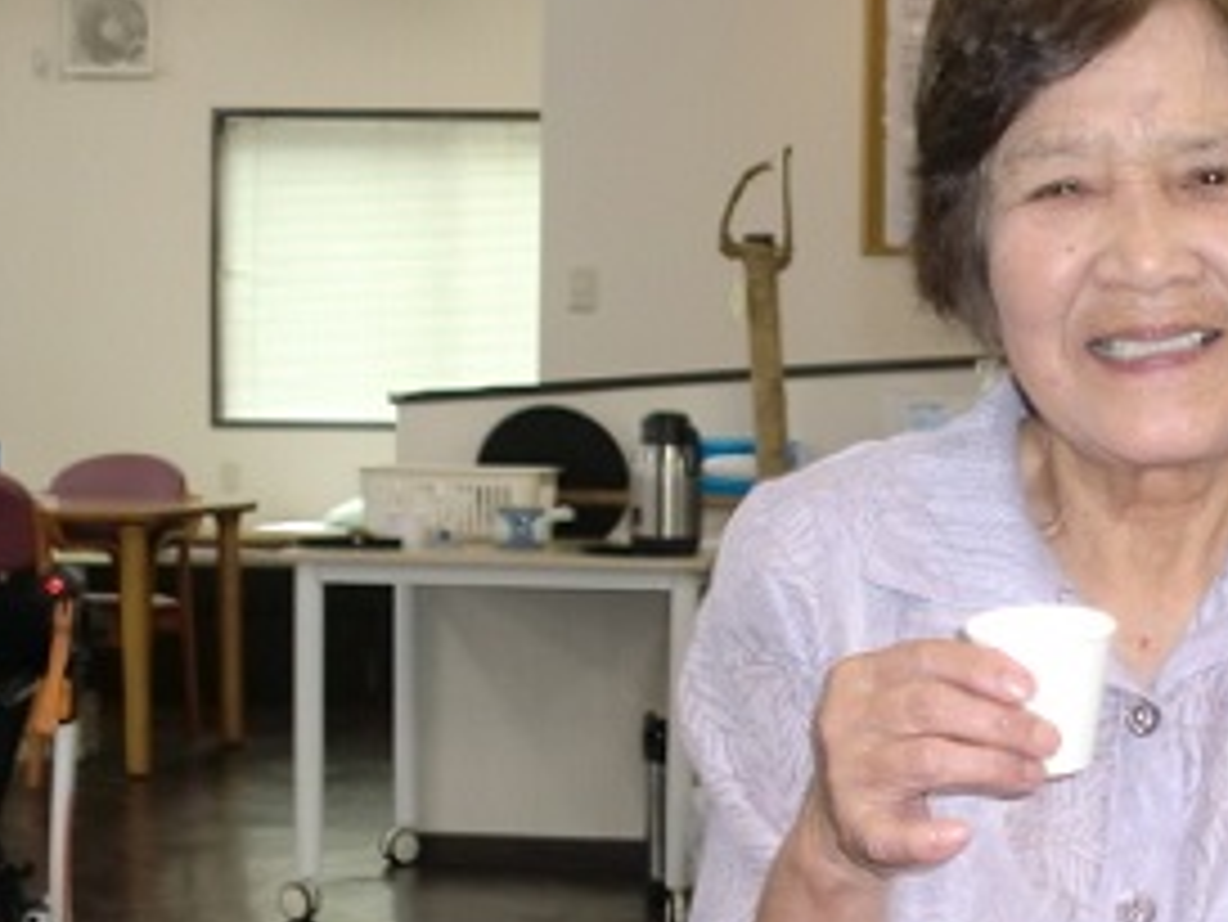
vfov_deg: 19.0
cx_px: 1206
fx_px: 2733
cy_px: 724
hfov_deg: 24.3
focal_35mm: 77
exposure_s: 1/60
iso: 200
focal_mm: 6.3
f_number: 3.1
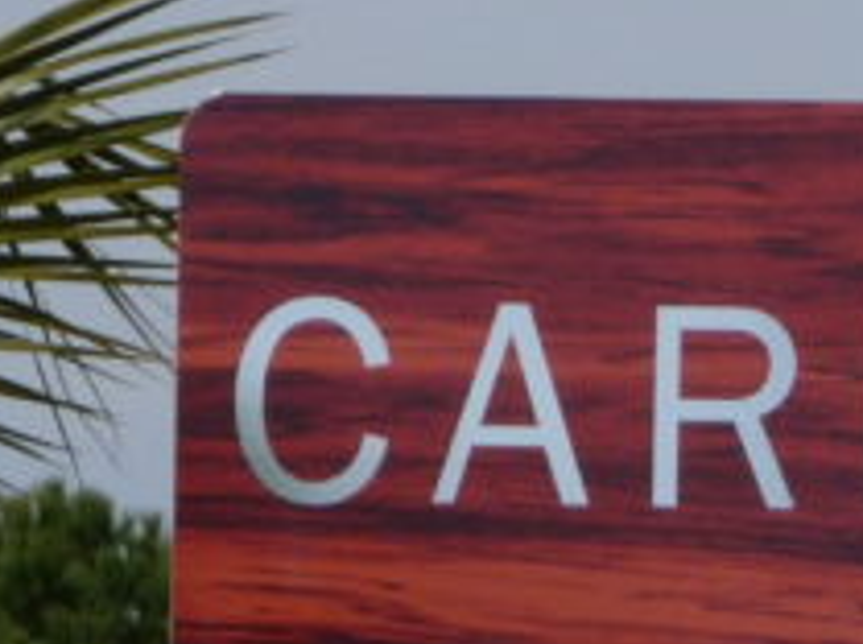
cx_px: 1020
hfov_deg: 3.4
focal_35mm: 589
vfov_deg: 2.5
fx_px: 14659
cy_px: 1106
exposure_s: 1/250
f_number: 11
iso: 100
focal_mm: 21.8
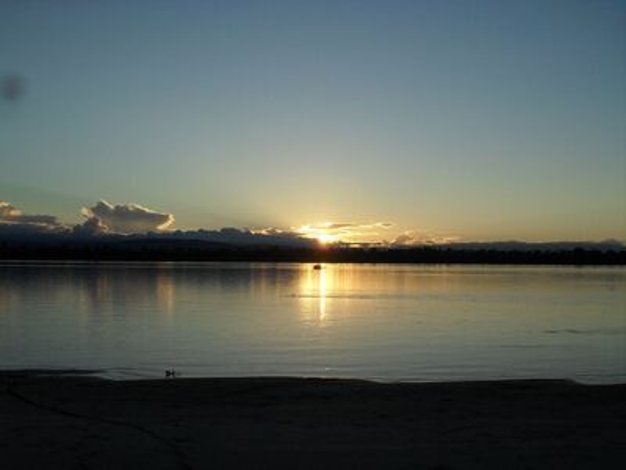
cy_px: 235
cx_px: 313
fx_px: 687
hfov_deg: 49.0
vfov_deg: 37.7
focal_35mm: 38
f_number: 8.3
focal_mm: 6.3
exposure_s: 1/180
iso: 80
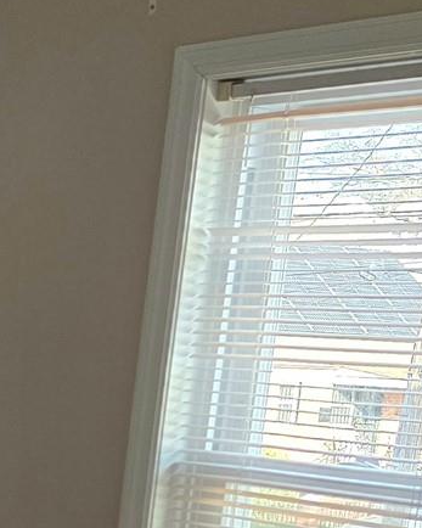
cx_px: -760
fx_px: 1655
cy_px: 470
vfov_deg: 17.9
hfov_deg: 10.9
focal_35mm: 106
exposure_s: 1/120
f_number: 1.7
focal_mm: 6.3
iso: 125
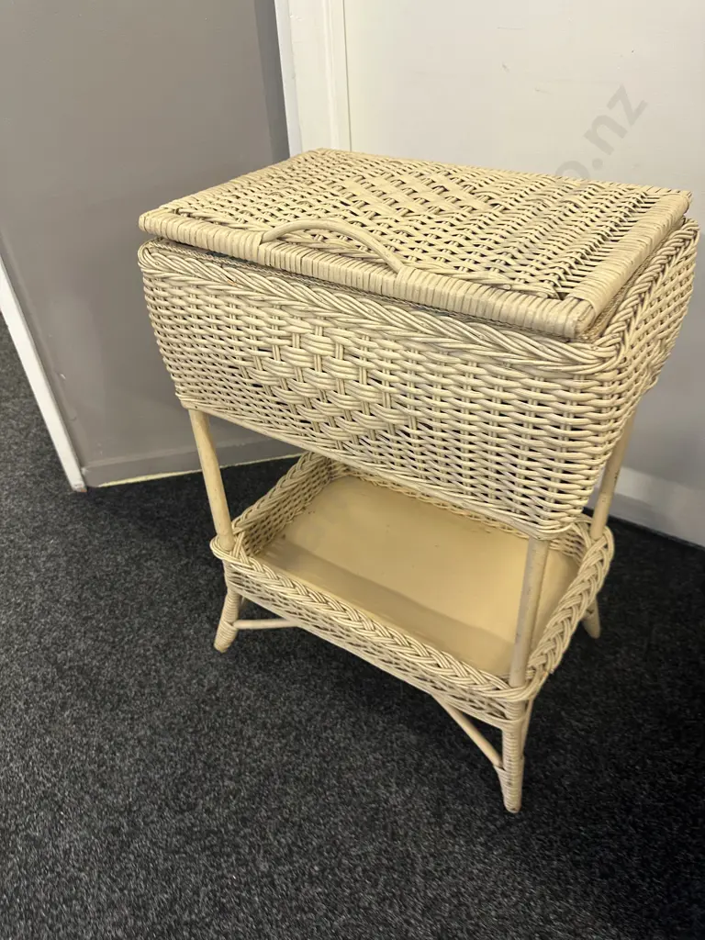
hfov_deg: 56.8
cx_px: 352
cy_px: 470
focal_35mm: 24
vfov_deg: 71.6
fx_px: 652
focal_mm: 6.86
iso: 200
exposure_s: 1/50
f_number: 1.78
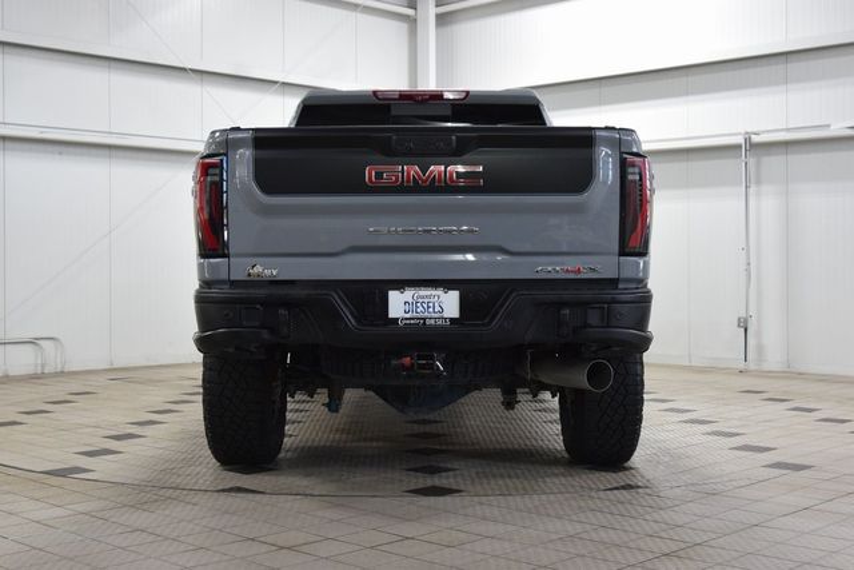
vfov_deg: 26.5
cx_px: 427
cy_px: 285
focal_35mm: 51
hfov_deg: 38.9
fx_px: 1210
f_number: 5.6
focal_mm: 34
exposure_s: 1/60
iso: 1600
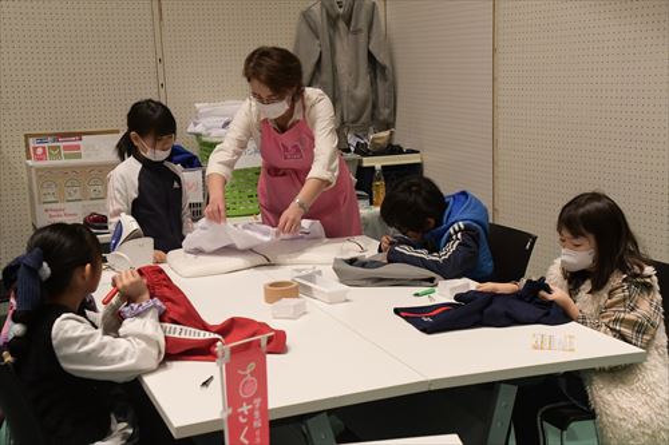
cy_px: 222
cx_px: 334
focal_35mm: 52
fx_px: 975
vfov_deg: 25.7
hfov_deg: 37.9
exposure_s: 1/160
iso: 3200
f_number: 6.3
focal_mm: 35
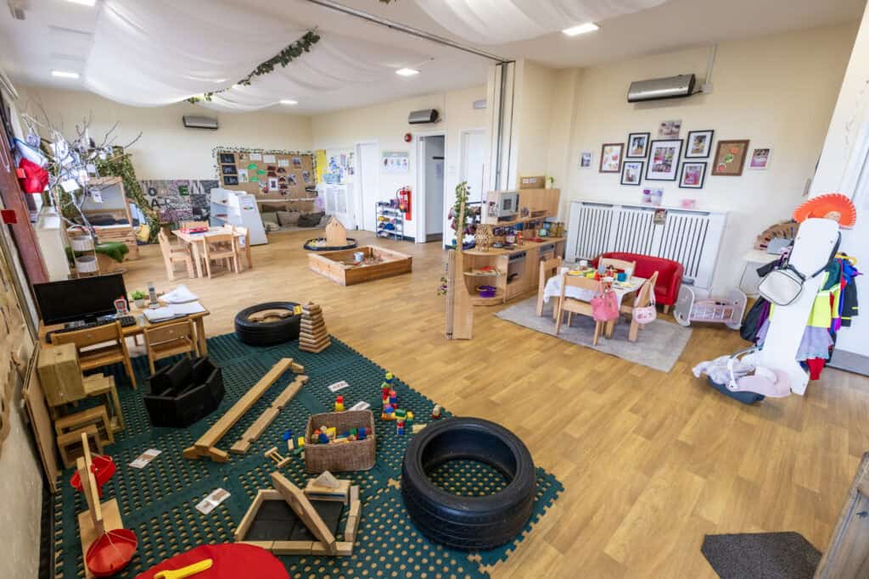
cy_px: 290
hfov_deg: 100.4
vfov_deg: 77.3
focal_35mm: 15
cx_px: 434
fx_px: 362
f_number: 5
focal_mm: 10
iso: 400
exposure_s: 1/50
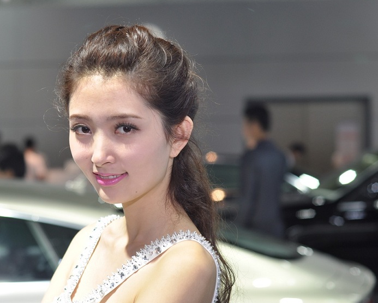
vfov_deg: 17.7
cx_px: 173
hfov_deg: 22.0
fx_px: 974
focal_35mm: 87
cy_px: 153
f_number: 3.2
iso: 200
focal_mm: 50
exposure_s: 1/200
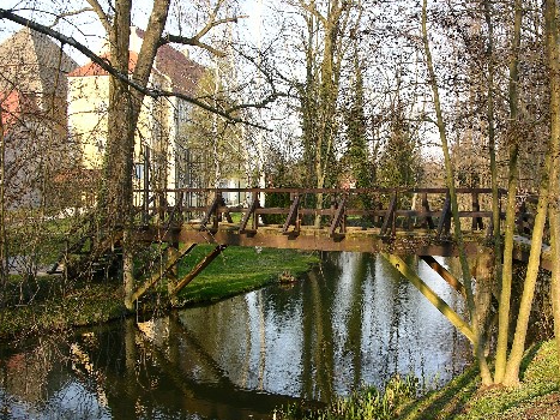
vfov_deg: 32.8
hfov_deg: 42.6
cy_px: 232
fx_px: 712
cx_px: 348
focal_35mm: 44
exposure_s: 1/44.2
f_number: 5
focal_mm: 8.9
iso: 50
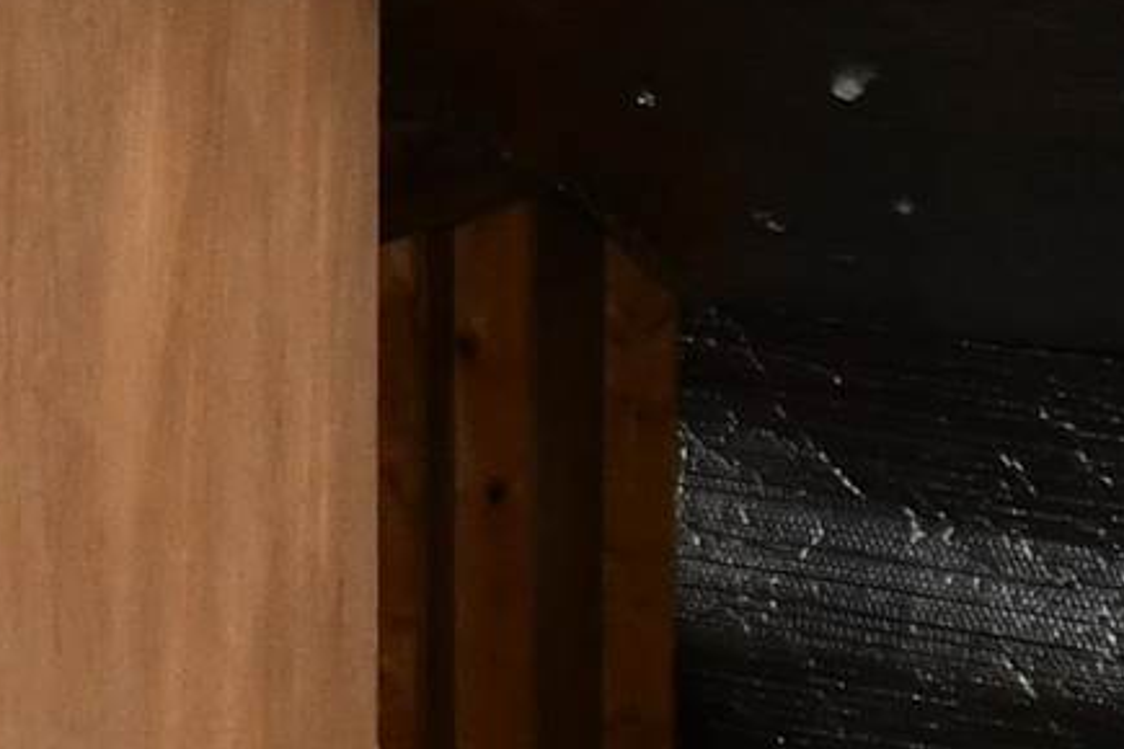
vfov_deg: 11.9
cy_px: -75
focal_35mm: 113
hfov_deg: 16.2
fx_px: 3528
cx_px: -661
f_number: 4.8
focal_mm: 11
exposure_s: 1/60
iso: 1600
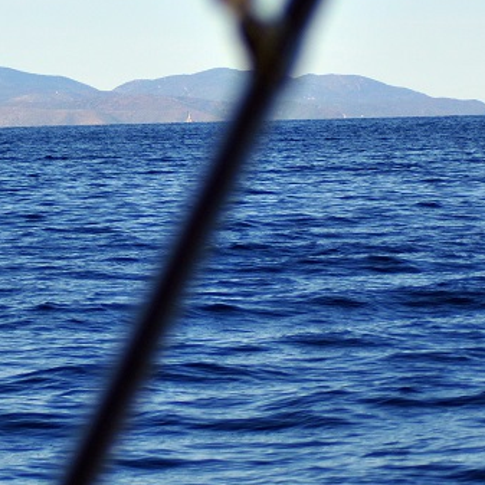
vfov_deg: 6.0
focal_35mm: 294
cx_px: 71
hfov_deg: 5.9
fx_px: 4660
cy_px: 113
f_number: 4
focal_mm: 78
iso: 250
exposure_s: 1/3200
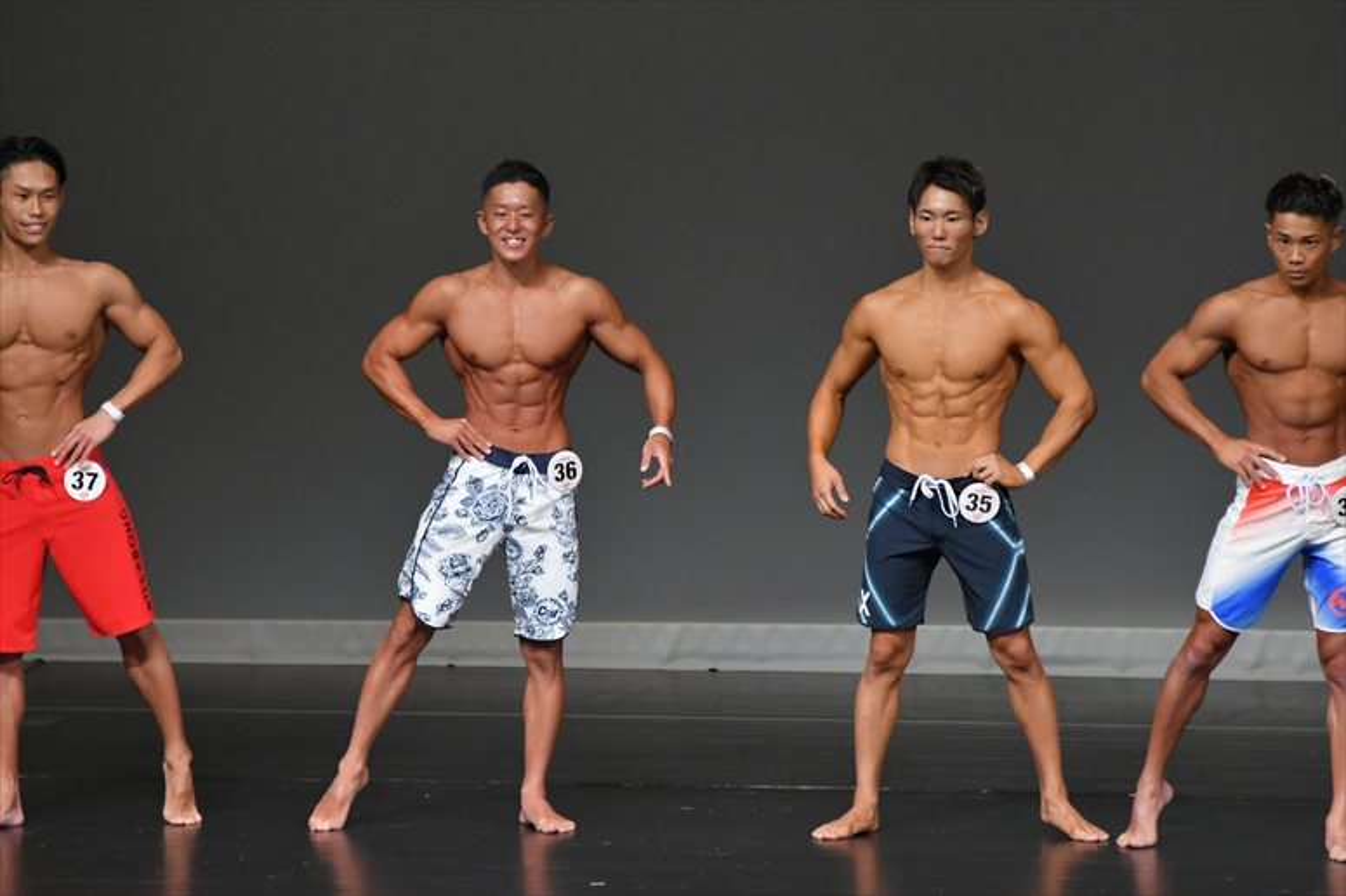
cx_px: 673
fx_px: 12893
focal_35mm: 345
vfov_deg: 4.0
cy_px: 448
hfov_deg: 6.0
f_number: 5.6
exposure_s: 1/400
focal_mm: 230
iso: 4000
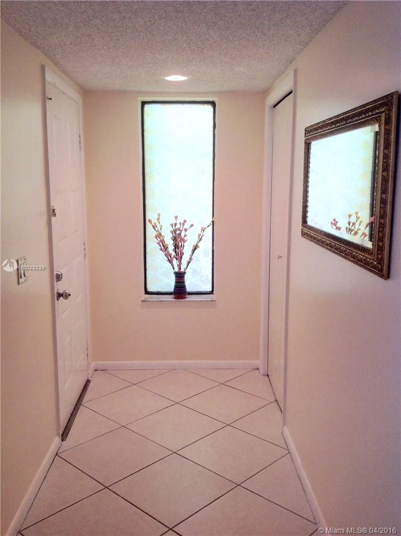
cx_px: 200
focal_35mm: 35
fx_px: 542
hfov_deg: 40.6
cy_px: 268
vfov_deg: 52.7
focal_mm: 4.28
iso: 50
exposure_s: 1/40
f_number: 2.4
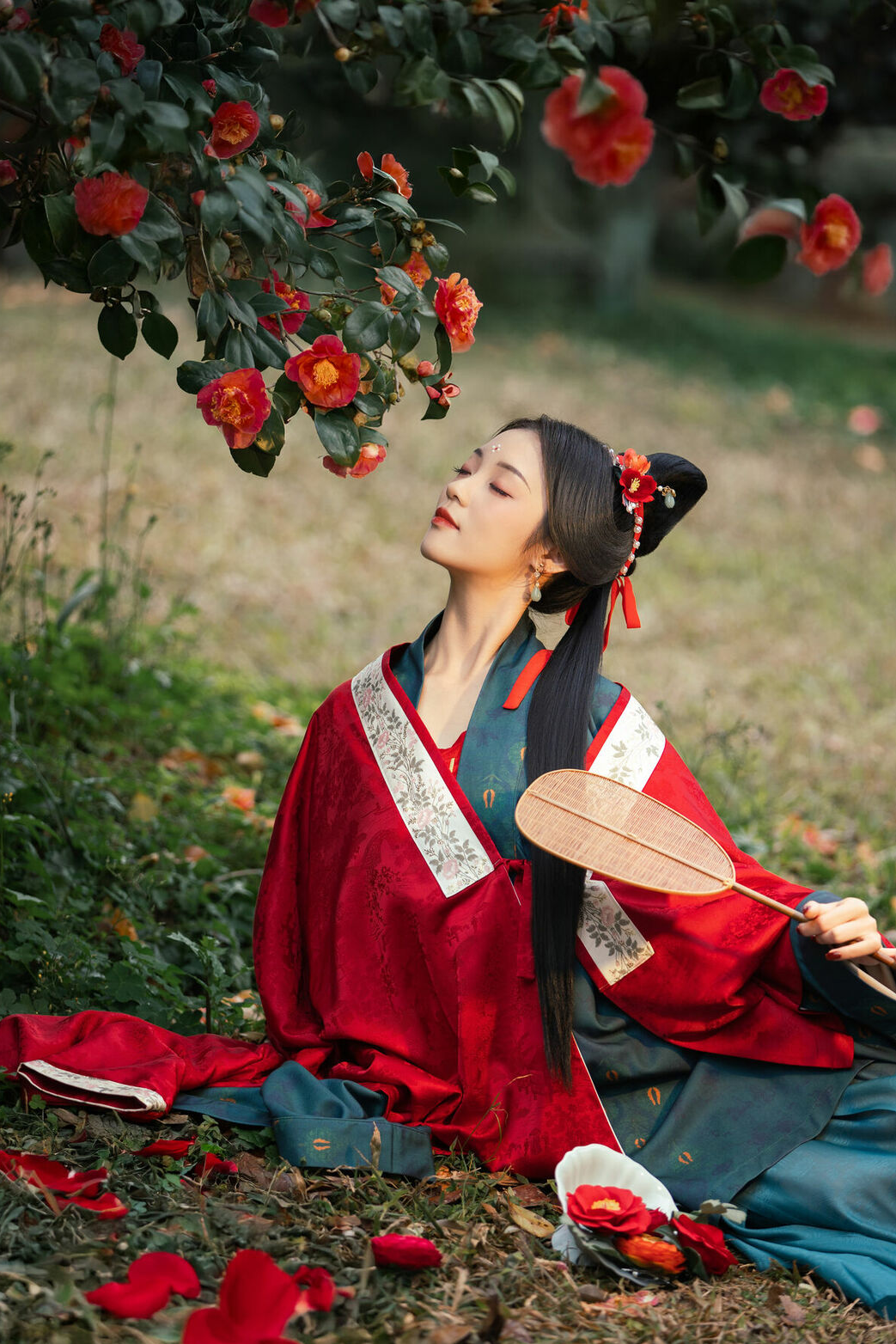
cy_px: 670
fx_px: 5449
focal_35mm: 146
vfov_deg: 14.1
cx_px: 446
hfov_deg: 9.4
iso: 100
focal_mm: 145
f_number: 2.8
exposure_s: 1/500
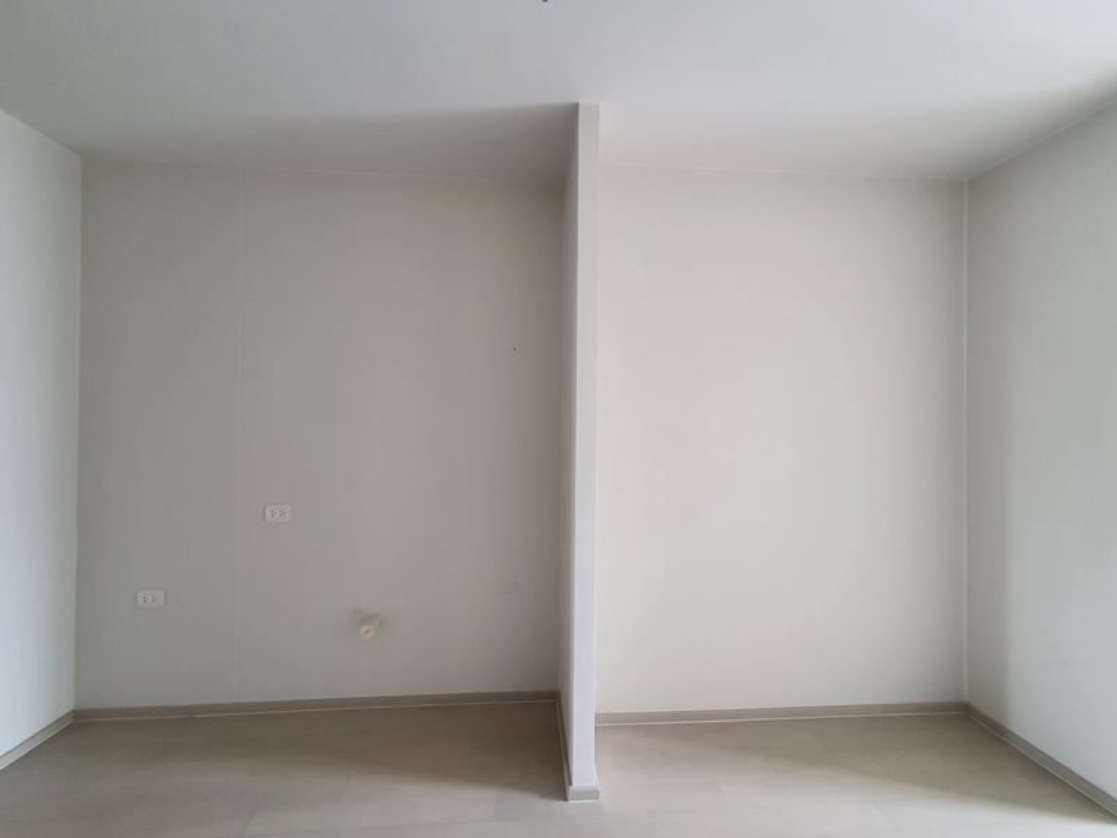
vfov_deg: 89.9
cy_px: 419
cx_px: 558
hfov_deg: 106.2
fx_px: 419
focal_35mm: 13
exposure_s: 1/50
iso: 200
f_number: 2.2
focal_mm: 1.8
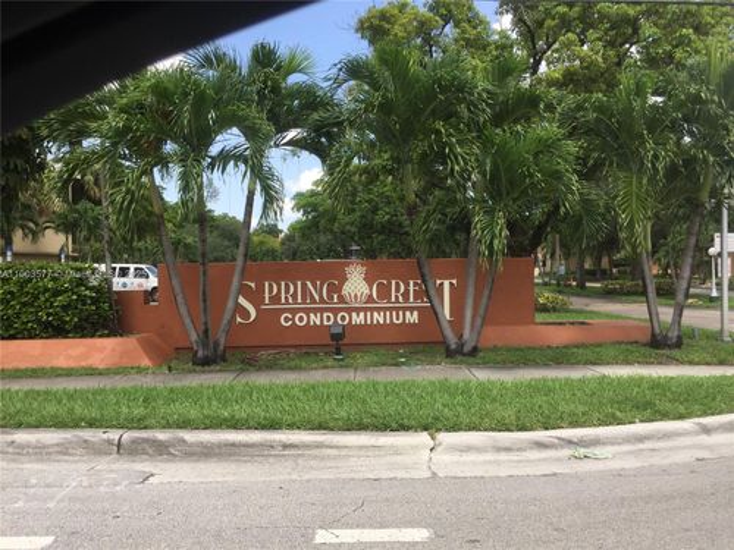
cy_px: 275
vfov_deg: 48.2
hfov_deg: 61.7
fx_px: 615
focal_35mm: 29
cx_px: 367
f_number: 2.2
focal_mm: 4.15
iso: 32
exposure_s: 1/719
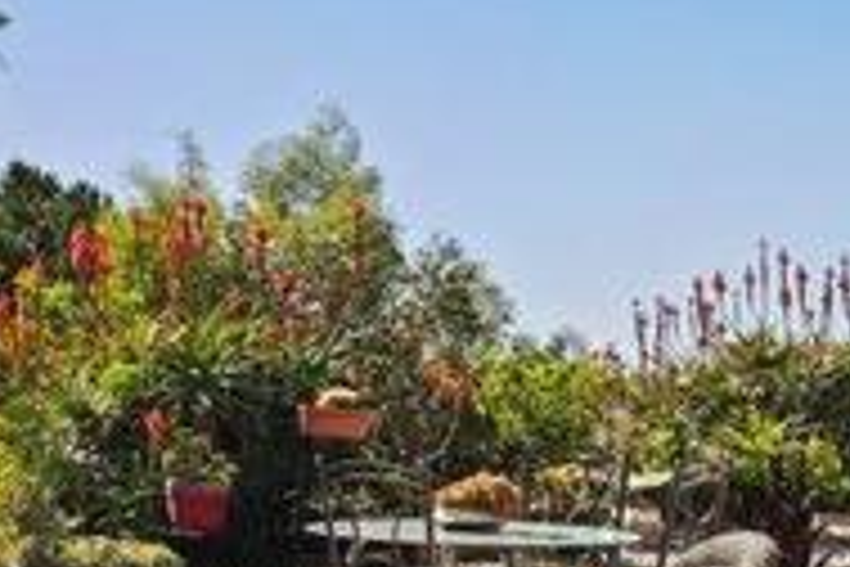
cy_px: 364
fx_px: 1794
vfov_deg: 17.9
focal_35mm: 76
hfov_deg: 21.3
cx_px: -513
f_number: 6.3
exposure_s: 1/125
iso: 100
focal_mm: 14
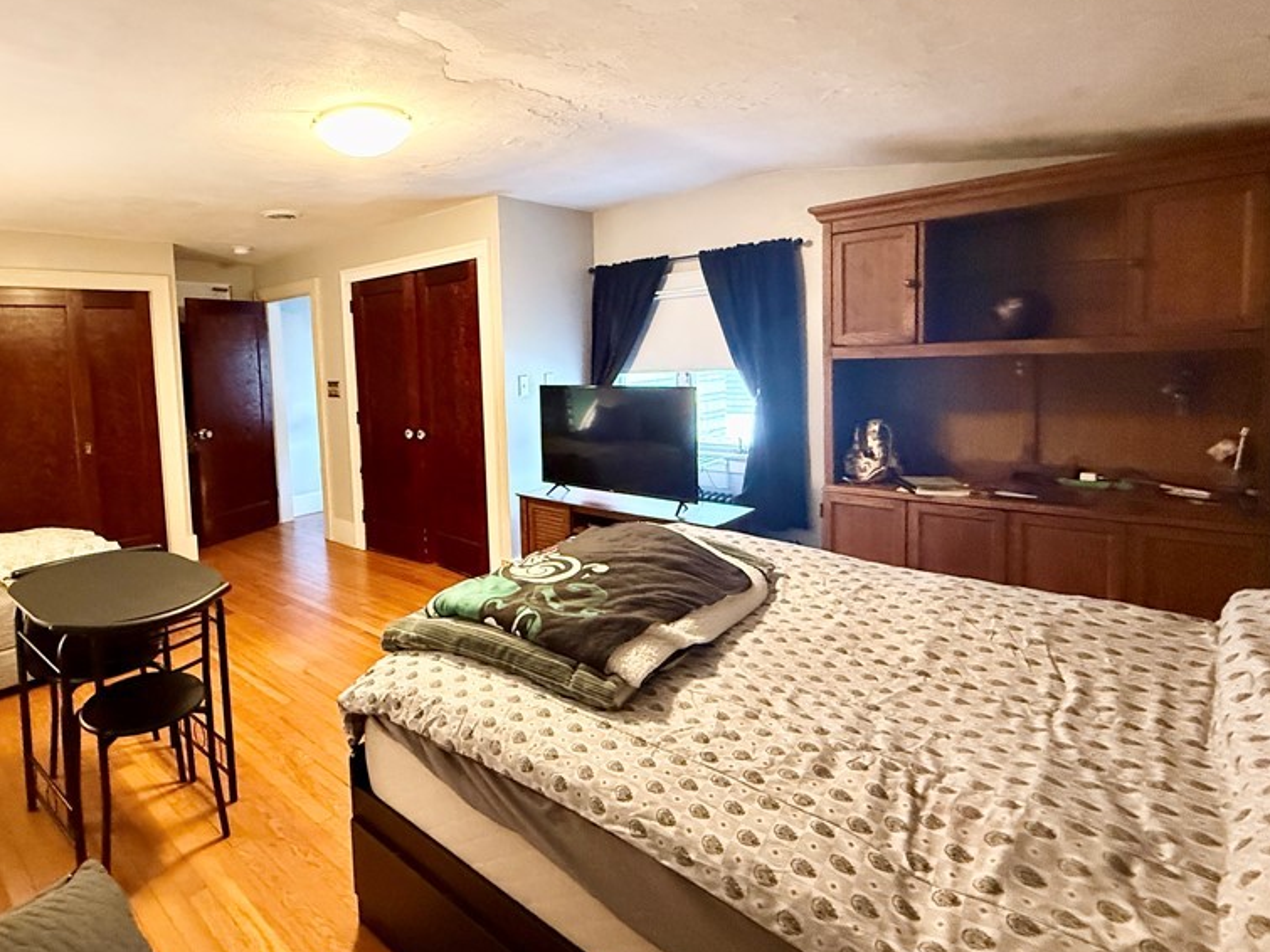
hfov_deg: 83.0
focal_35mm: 19
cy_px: 405
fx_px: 697
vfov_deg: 68.3
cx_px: 471
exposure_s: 1/60
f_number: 2.2
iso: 800
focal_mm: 2.22
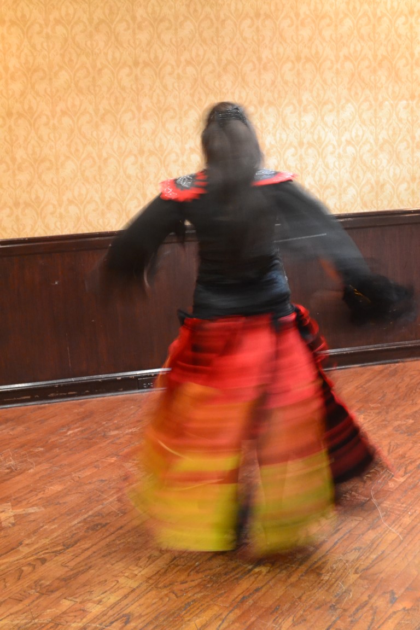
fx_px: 1050
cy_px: 315
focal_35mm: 60
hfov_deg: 22.6
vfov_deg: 33.4
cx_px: 210
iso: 3200
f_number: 5.3
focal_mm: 40
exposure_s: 1/8
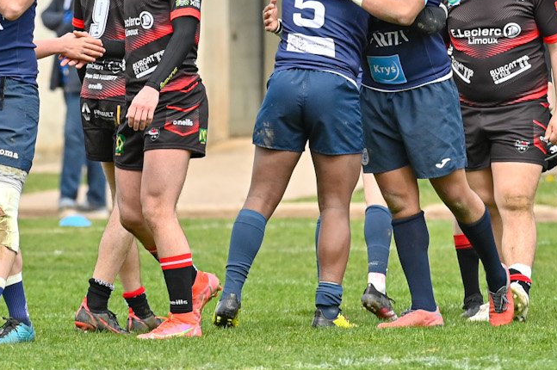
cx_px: 381
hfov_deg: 2.2
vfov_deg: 1.4
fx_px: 14823
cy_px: -79
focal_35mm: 959
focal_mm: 310
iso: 280
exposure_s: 1/1600
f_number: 4
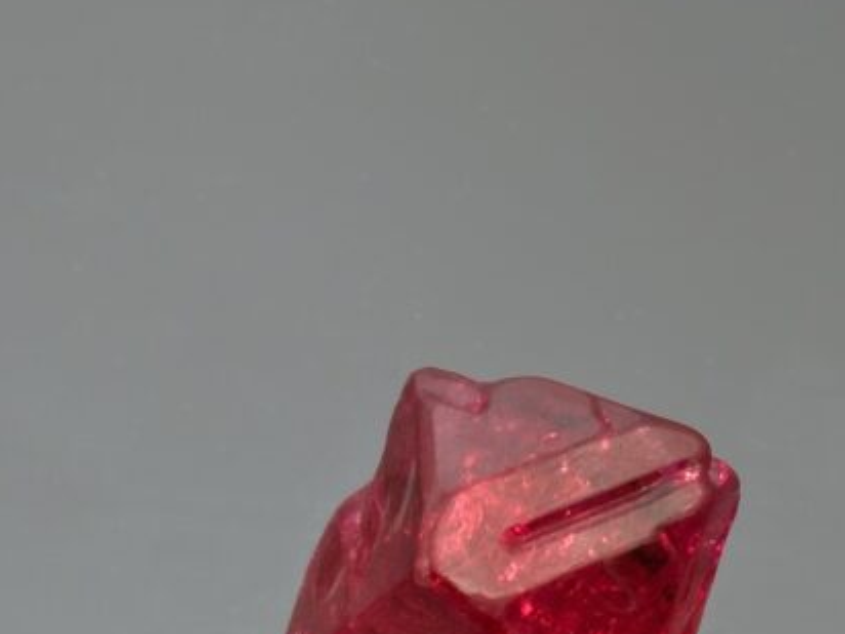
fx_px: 5248
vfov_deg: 6.9
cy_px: 607
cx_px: 390
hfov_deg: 9.2
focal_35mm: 215
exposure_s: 1/1.25
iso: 200
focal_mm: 60
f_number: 40
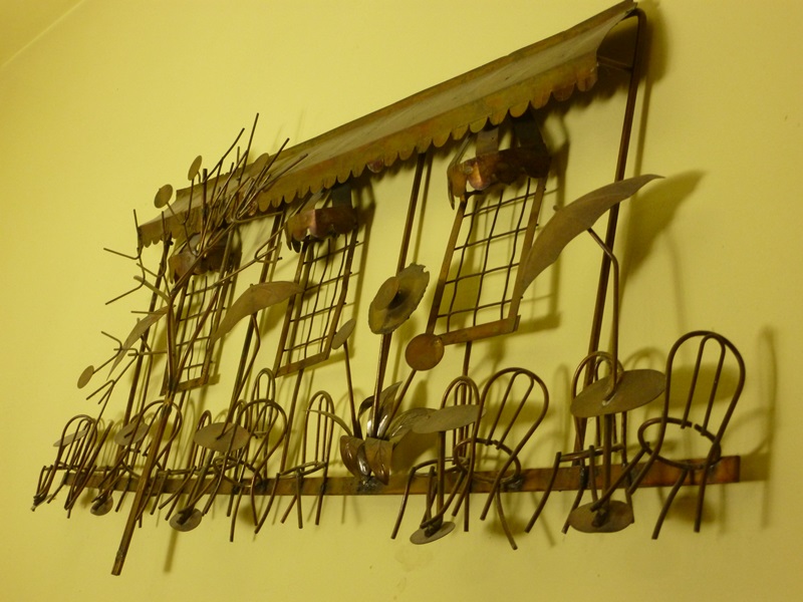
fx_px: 1021
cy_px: 301
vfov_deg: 32.9
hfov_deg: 42.9
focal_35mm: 44
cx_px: 402
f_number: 3.8
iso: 400
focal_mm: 7.9
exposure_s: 1/100
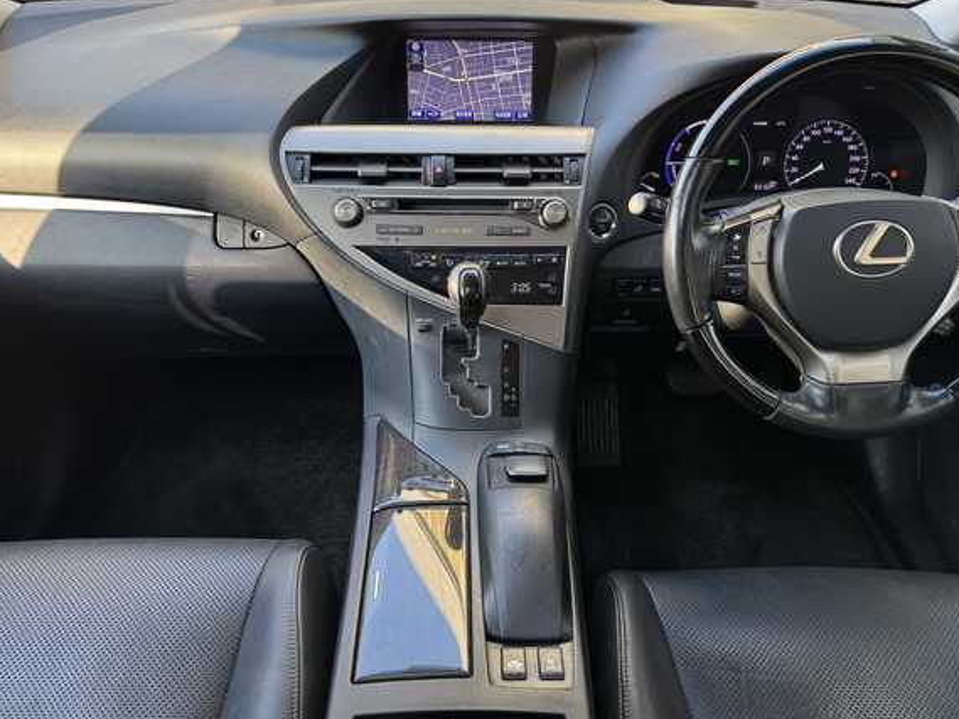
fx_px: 748
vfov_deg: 51.4
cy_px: 345
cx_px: 484
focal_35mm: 27
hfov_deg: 65.3
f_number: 1.78
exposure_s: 1/121
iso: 200
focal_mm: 6.76
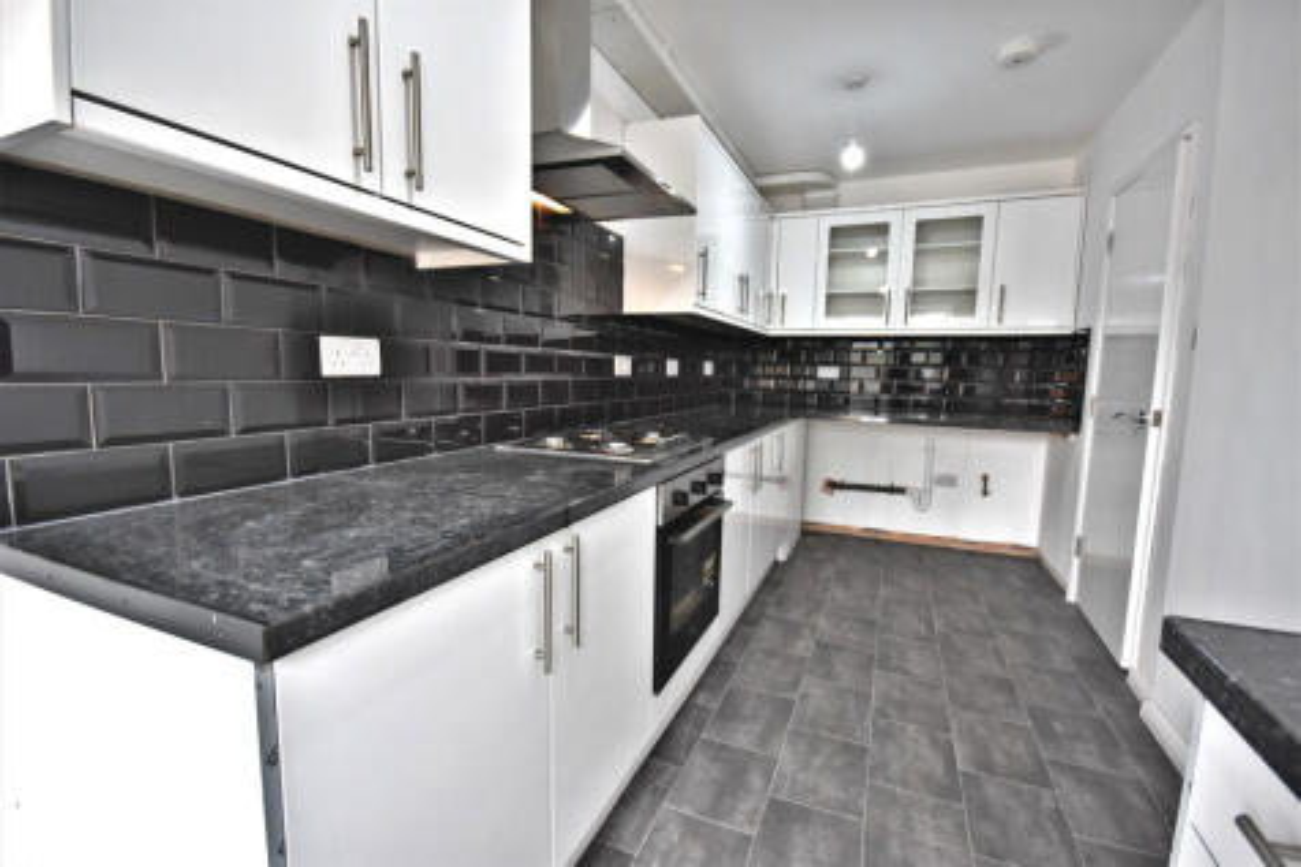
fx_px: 542
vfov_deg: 77.3
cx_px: 650
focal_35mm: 15
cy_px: 434
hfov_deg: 100.4
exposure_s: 1/100
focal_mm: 10
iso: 800
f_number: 5
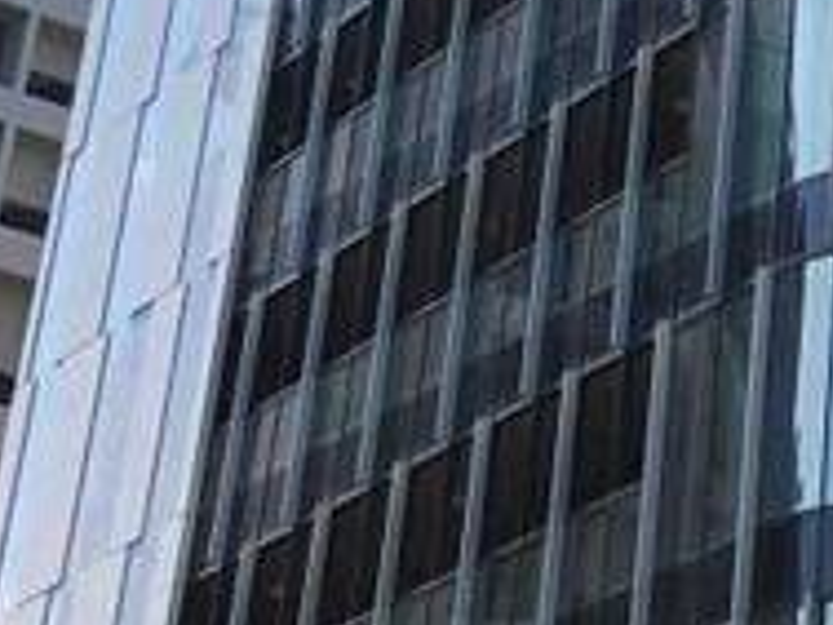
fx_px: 2864
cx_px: 1653
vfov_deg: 12.3
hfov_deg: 14.0
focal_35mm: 119
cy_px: -18
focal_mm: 4
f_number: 1.8
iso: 20
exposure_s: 1/1675
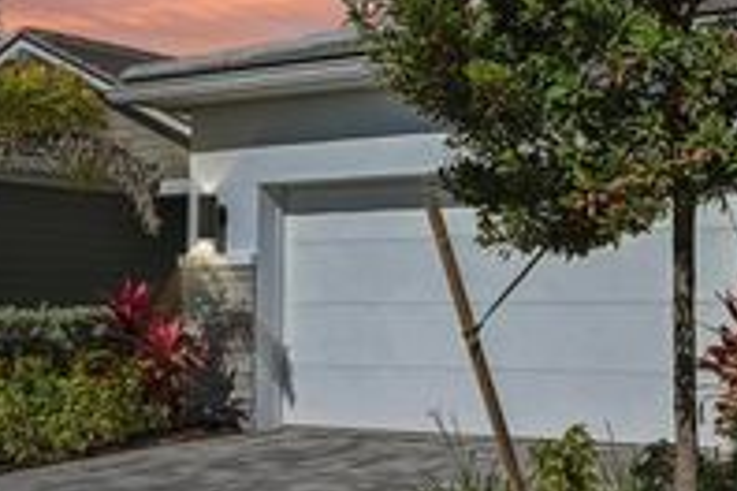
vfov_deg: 24.9
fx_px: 1111
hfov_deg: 30.7
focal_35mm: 54
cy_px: 232
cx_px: 901
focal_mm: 21.5
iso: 400
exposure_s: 1/2000
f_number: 8
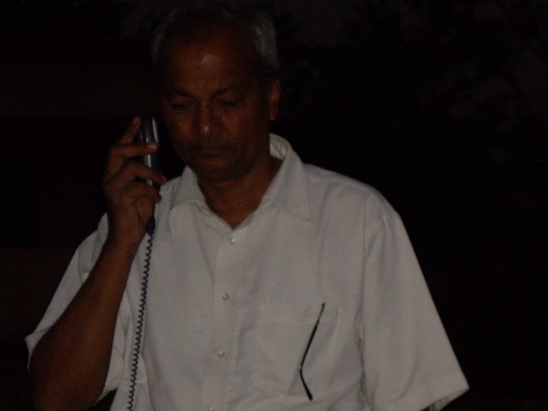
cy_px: 232
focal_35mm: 167
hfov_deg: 11.8
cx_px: 263
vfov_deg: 8.9
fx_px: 2643
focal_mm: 18.6
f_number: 5.2
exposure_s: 1/125
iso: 200
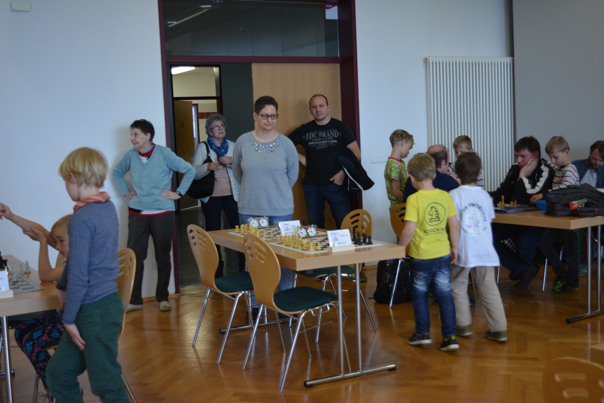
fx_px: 755
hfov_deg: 43.6
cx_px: 302
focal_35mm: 45
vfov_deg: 29.9
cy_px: 202
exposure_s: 1/60
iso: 500
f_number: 4.2
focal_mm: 30
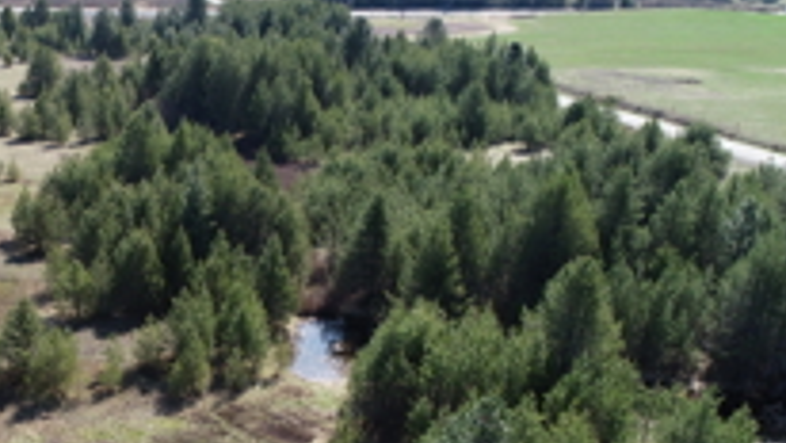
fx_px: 1147
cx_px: 42
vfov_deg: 21.5
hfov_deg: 35.1
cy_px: 382
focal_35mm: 55
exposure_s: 1/240
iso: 100
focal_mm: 8.8
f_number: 5
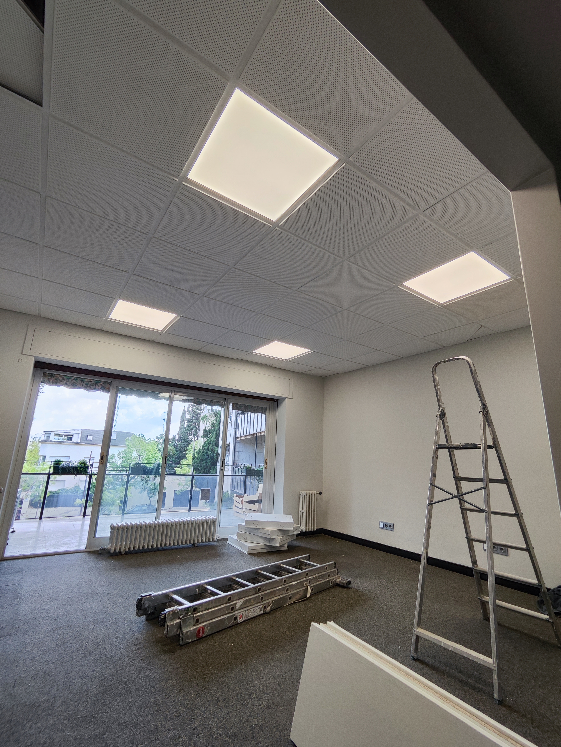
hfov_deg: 78.1
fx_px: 346
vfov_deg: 94.5
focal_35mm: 16
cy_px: 374
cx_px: 280
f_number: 2.4
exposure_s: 1/67.7
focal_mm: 2.13
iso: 50
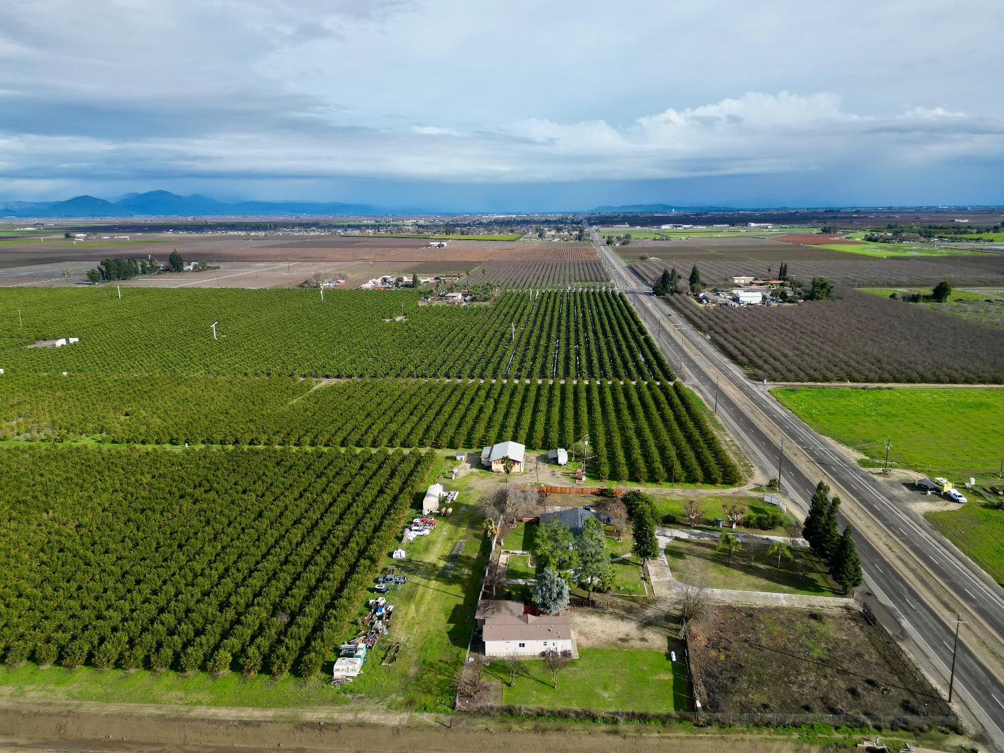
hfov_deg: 71.6
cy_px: 376
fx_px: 696
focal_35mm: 24
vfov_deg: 56.8
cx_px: 502
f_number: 1.7
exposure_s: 1/3200
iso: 130
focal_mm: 6.72
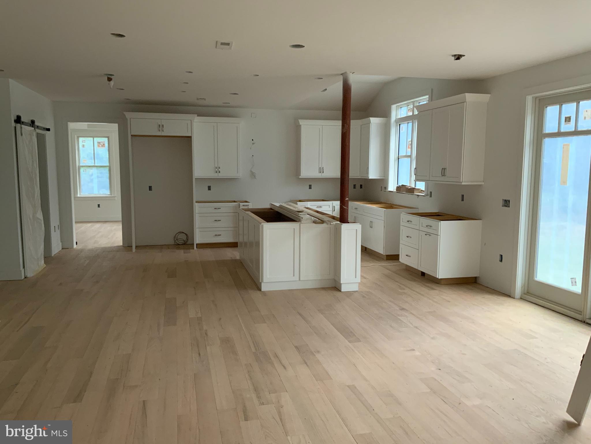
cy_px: 222
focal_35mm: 29
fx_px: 495
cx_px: 296
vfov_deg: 48.2
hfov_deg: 61.7
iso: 200
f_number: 1.8
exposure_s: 1/60
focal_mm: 3
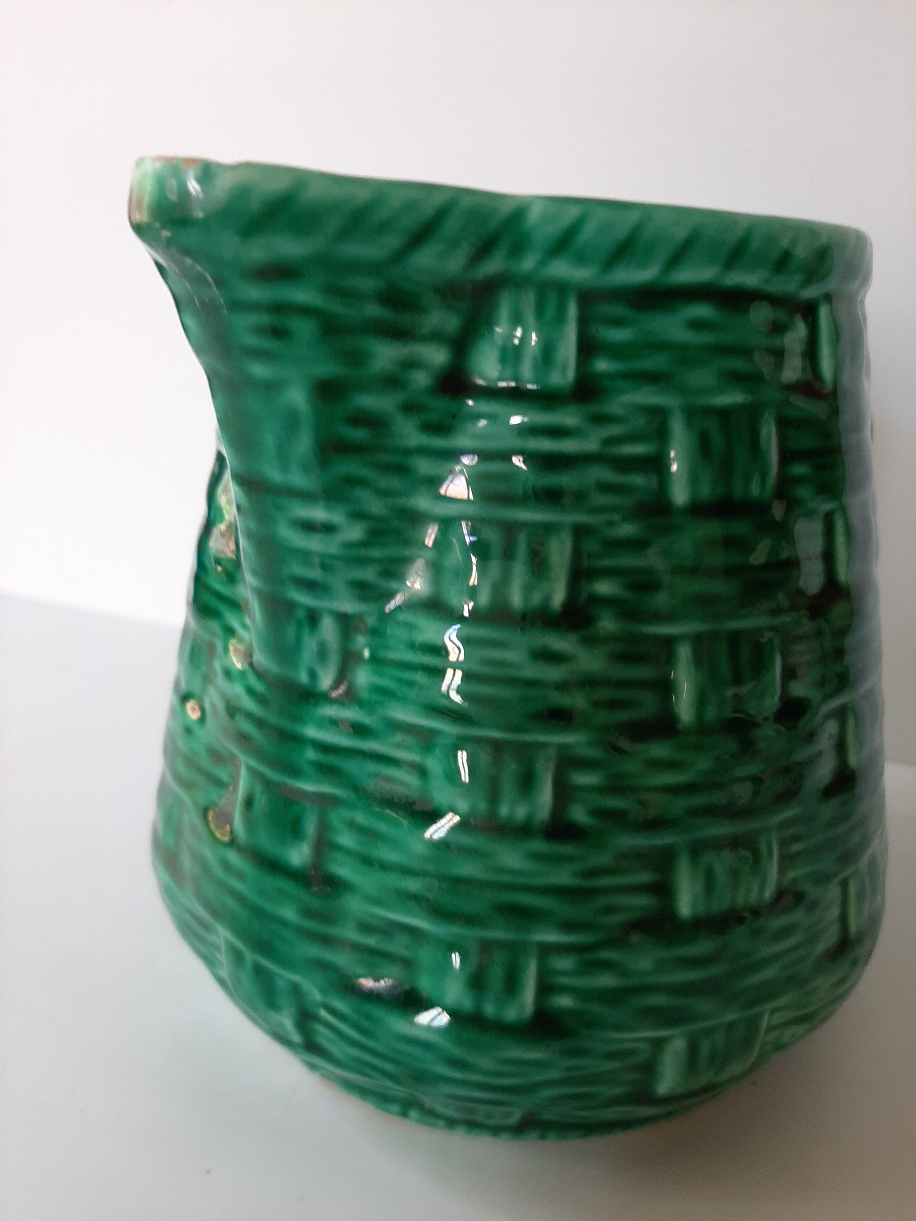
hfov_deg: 53.1
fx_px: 917
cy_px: 610
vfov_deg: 67.3
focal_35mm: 26
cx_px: 458
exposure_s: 1/50
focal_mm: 3.93
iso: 100
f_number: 1.7
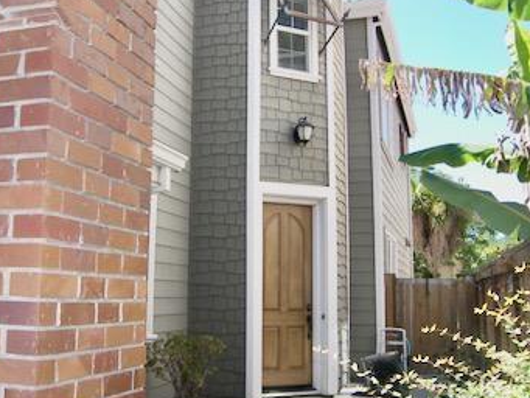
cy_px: 166
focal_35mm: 45
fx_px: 689
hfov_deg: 41.6
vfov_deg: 32.1
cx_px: 183
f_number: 2.8
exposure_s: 1/250
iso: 50
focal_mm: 5
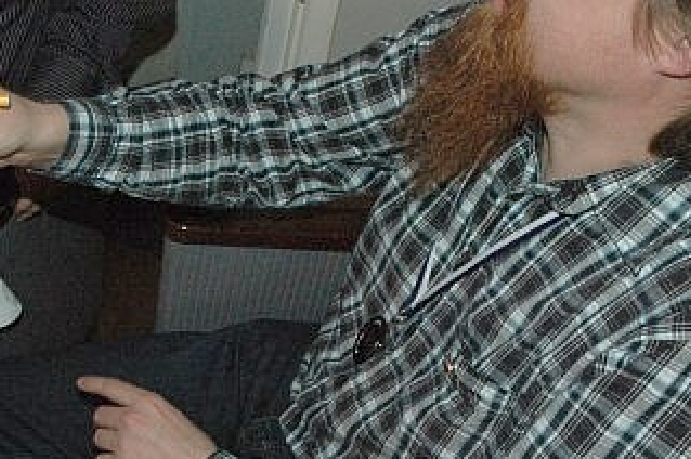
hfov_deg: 38.0
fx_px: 978
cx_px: 182
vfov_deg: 26.4
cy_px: 255
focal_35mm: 51
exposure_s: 1/60
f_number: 5
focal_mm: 18
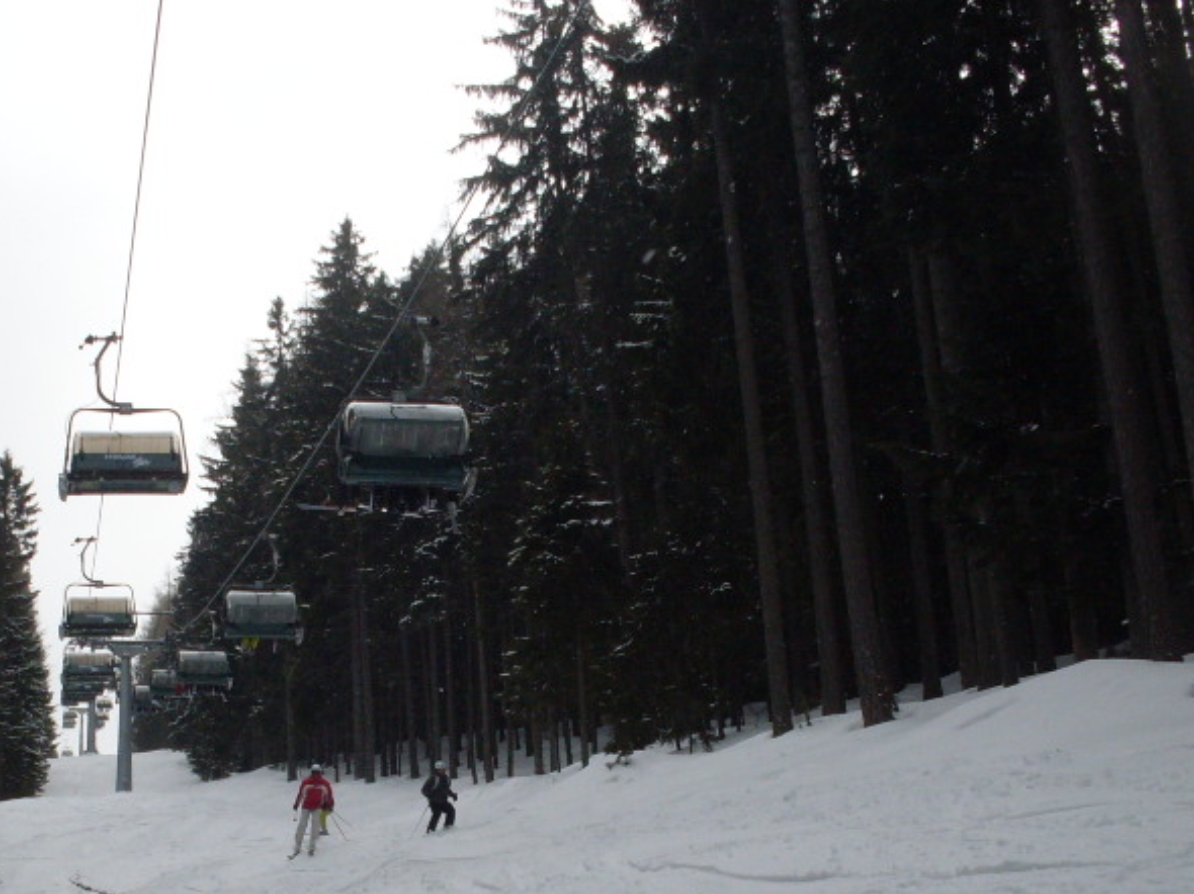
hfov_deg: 29.0
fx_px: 2276
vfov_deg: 21.9
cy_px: 756
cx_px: 297
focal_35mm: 66
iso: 80
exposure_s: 1/250
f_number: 8.4
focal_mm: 6.3
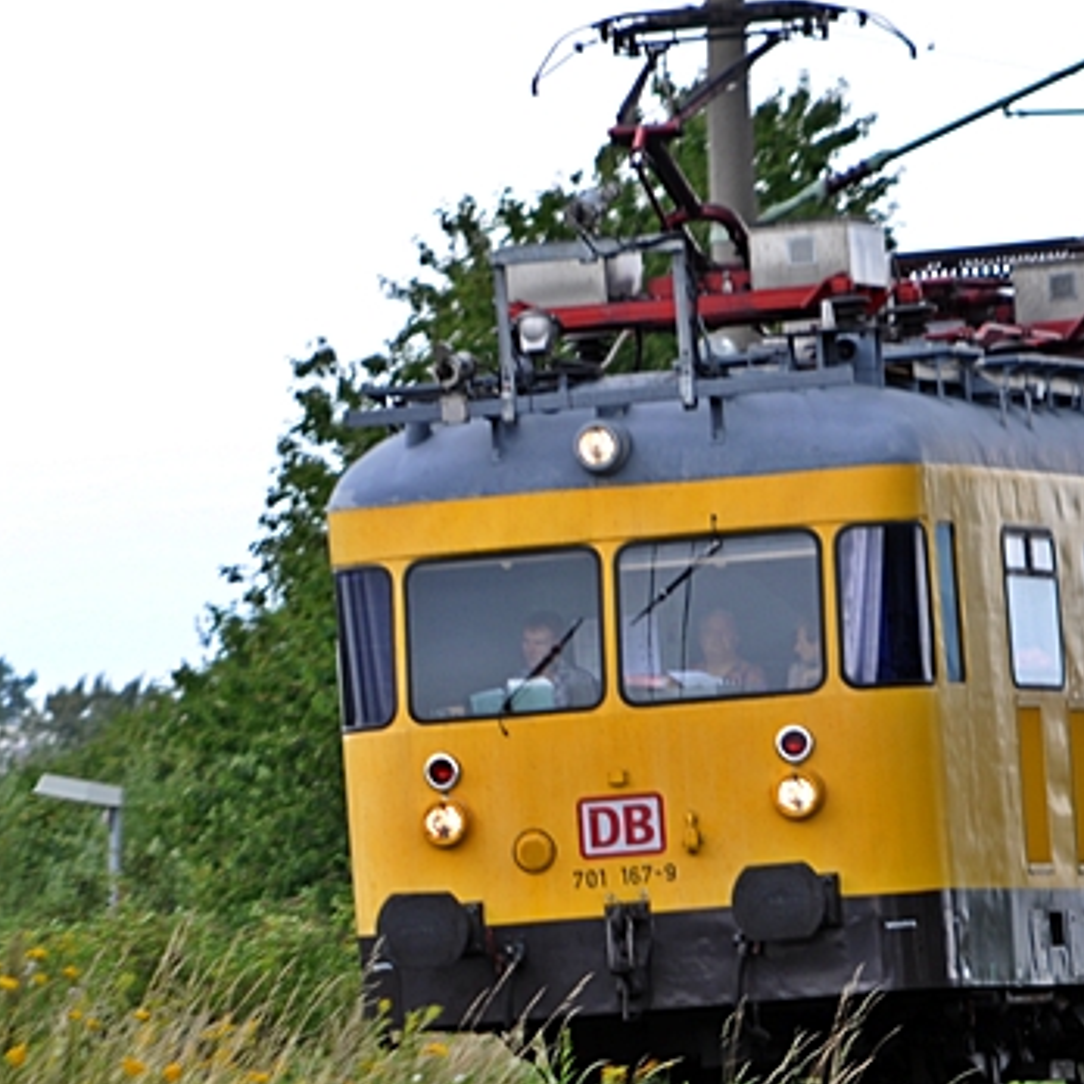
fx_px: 20761
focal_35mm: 586
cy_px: 693
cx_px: 604
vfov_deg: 3.0
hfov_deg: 3.0
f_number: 8
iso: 200
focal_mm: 200
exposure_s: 1/125
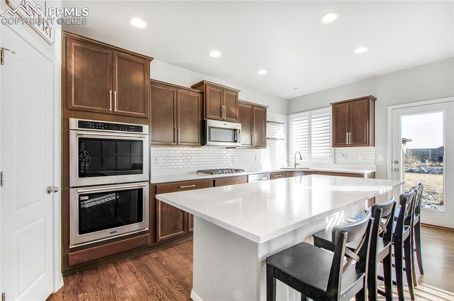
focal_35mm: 15
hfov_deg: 100.5
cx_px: 227
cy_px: 150
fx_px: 189
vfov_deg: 77.0
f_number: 13
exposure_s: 1/10
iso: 200
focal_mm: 10
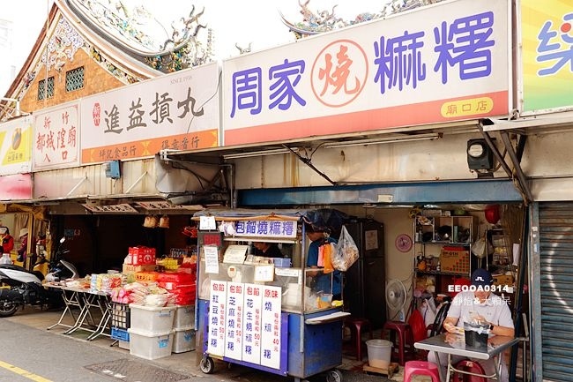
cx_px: 286
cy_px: 191
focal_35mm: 31
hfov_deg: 60.3
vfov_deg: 42.3
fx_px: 493
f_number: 3.5
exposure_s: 1/160
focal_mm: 11.52
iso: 125
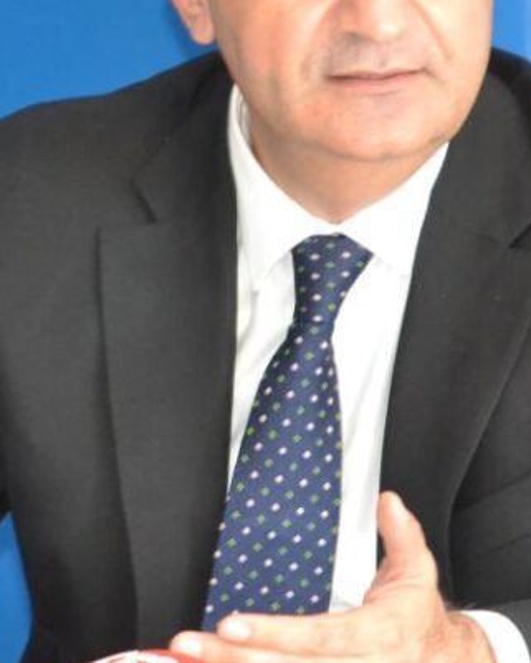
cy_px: 219
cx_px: 238
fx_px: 9528
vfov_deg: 4.0
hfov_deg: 3.2
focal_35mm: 485
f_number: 5.6
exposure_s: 1/60
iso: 3200
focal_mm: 135
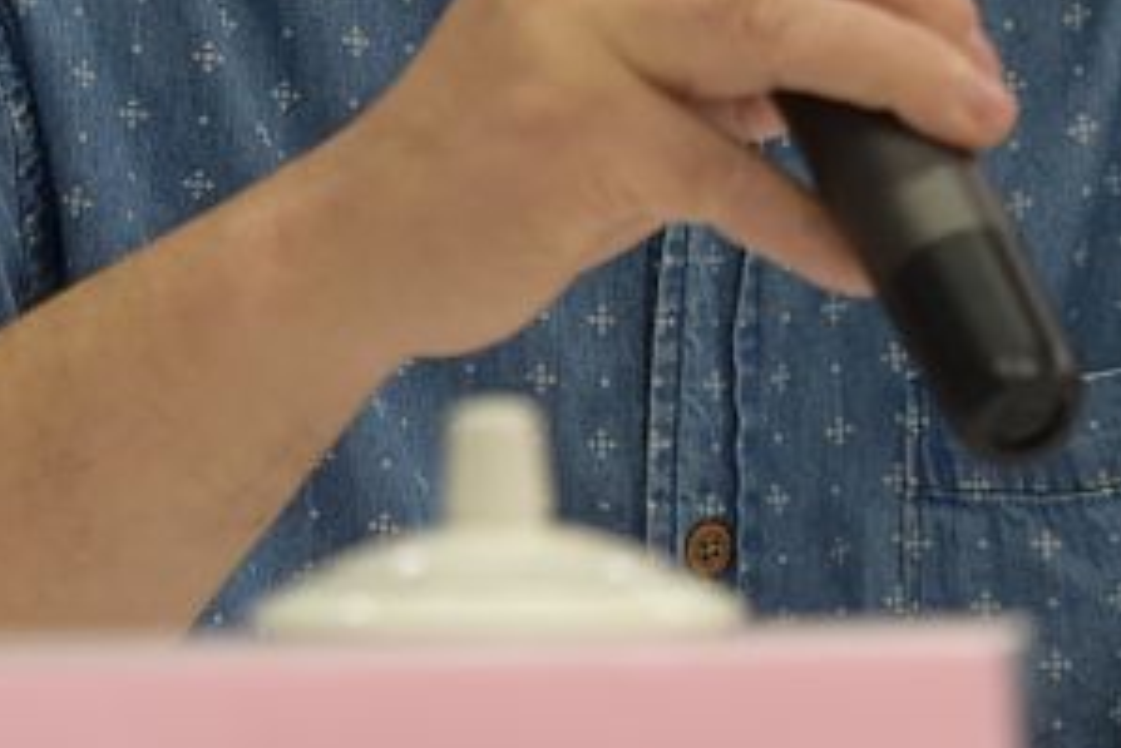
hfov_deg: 3.7
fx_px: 17539
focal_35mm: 563
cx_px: 609
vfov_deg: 2.4
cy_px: -333
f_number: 2.8
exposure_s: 1/200
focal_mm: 140
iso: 500
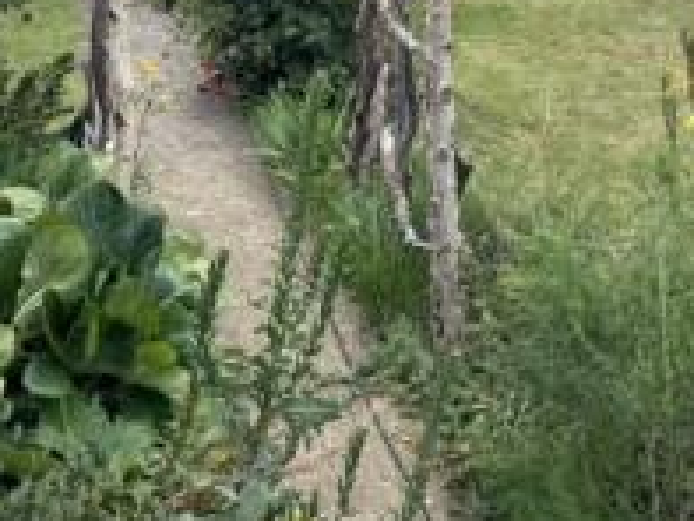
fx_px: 1424
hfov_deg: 27.4
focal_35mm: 71
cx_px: 340
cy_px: -185
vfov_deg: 19.0
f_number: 1.78
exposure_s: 1/1311
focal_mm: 6.76
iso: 80
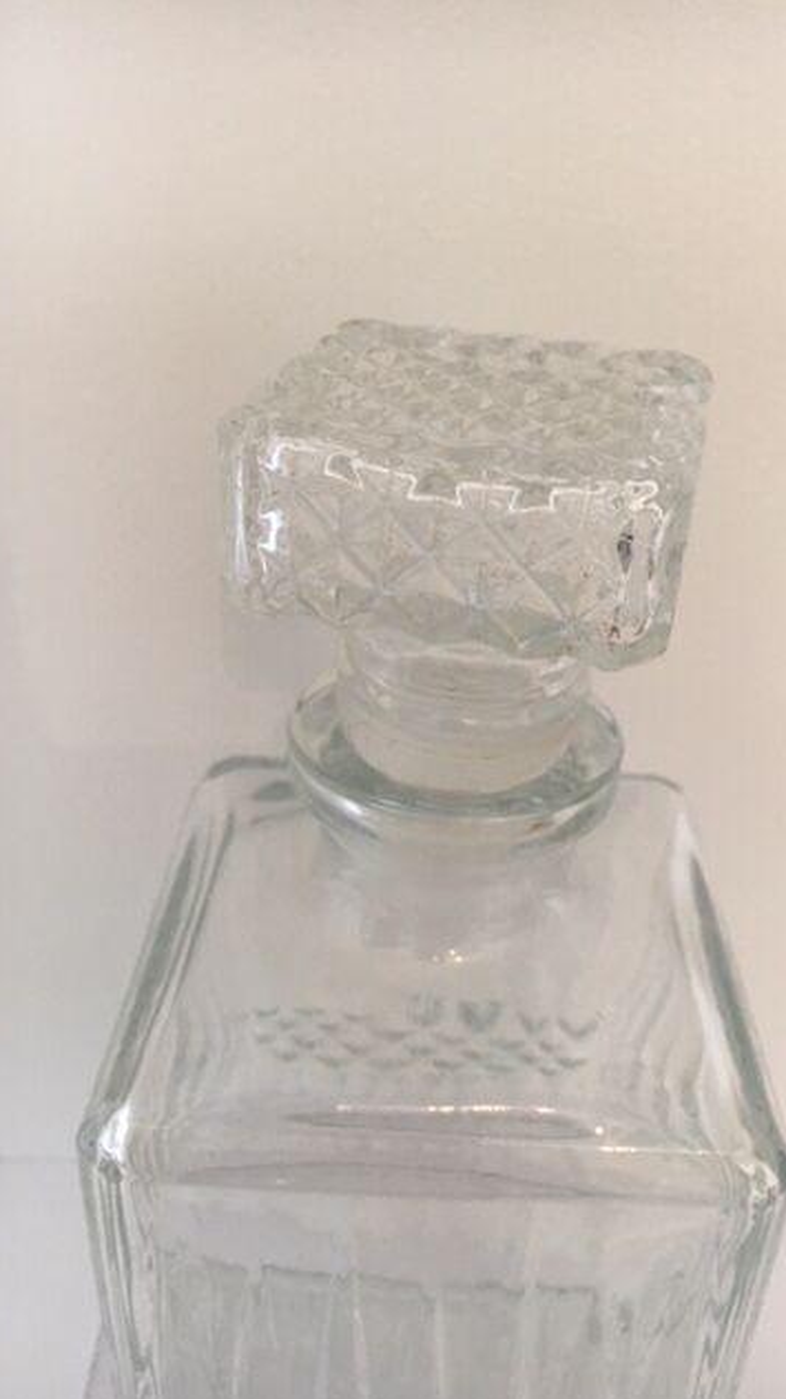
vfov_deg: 61.0
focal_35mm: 32
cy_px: 704
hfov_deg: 36.6
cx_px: 436
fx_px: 1187
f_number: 2.2
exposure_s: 1/33
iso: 64
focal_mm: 4.15
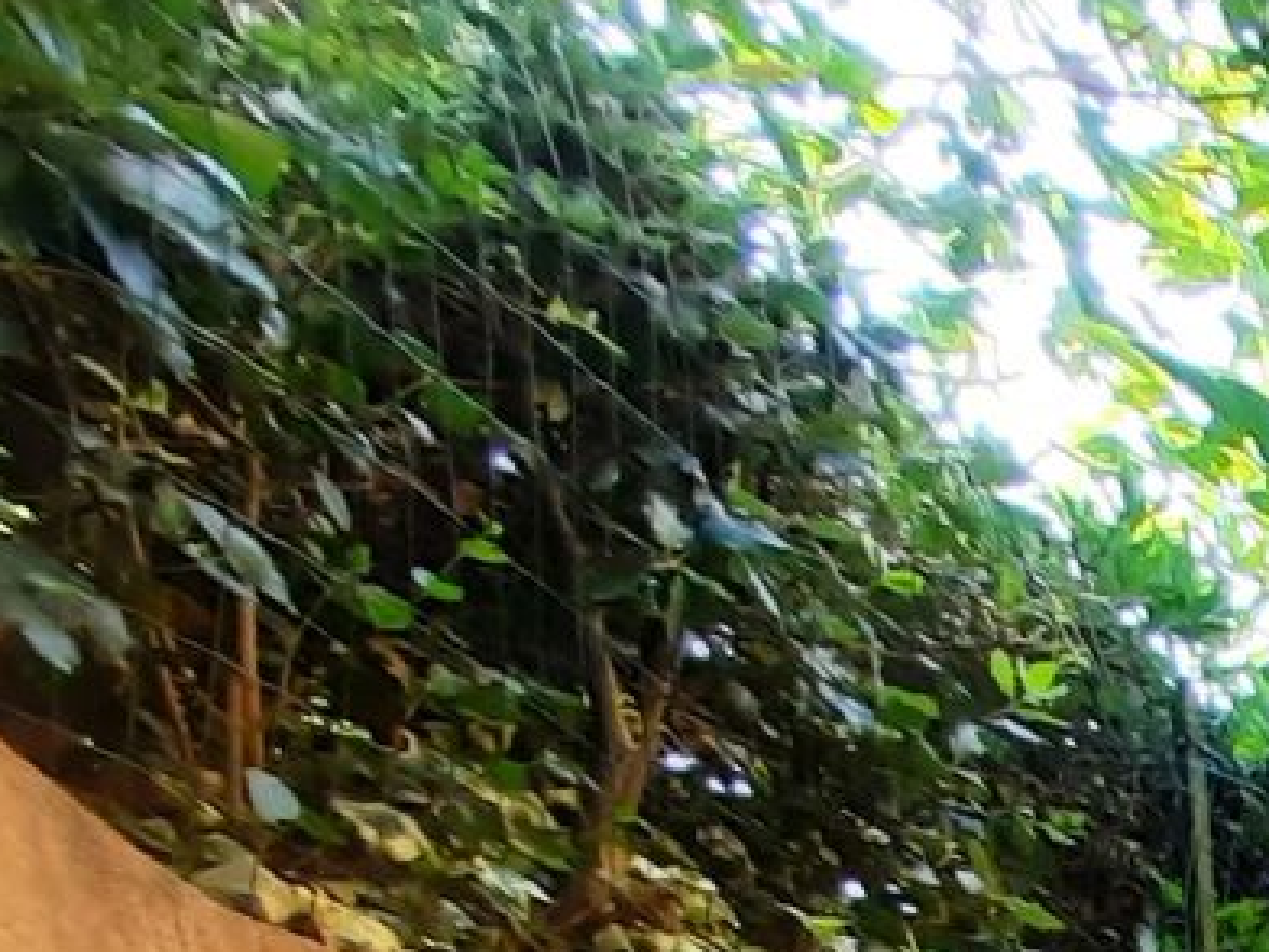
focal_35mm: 68
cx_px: 3202
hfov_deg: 14.3
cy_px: 2318
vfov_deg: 14.2
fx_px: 2493
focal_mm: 1.74
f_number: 2.2
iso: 40
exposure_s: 1/50
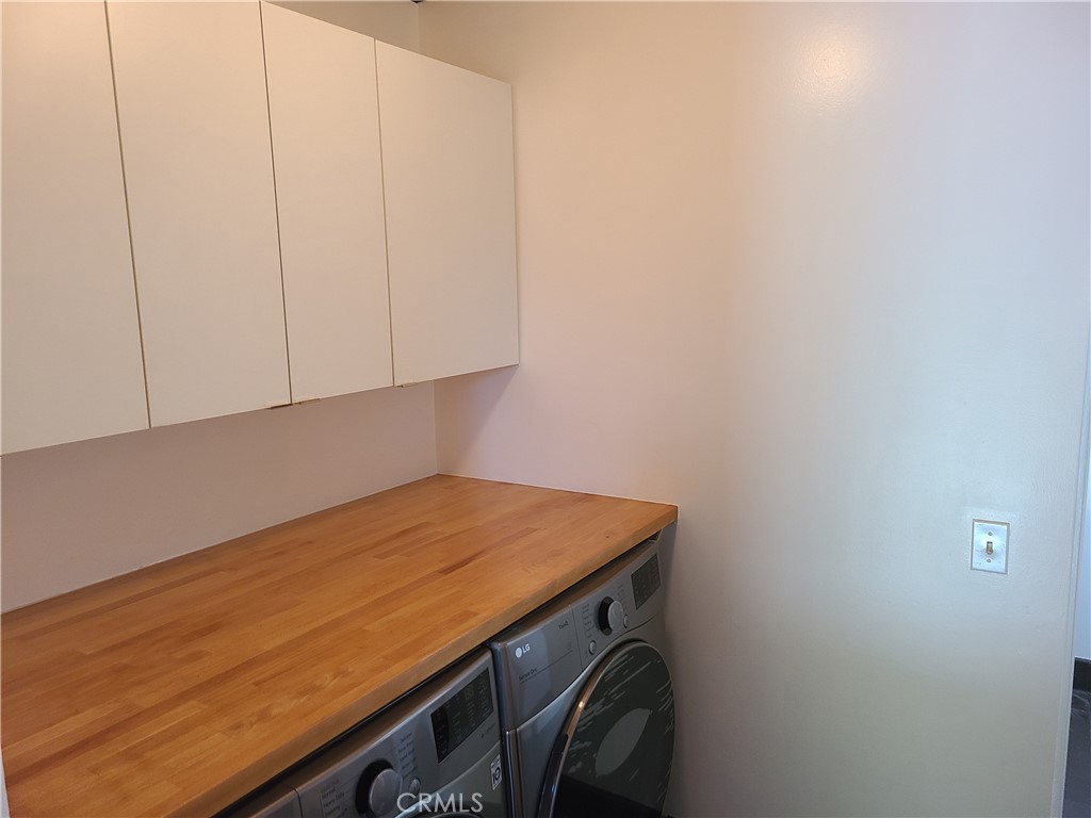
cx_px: 546
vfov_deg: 53.1
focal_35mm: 26
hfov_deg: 67.3
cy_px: 409
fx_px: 819
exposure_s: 1/60
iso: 200
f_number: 1.8
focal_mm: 5.4
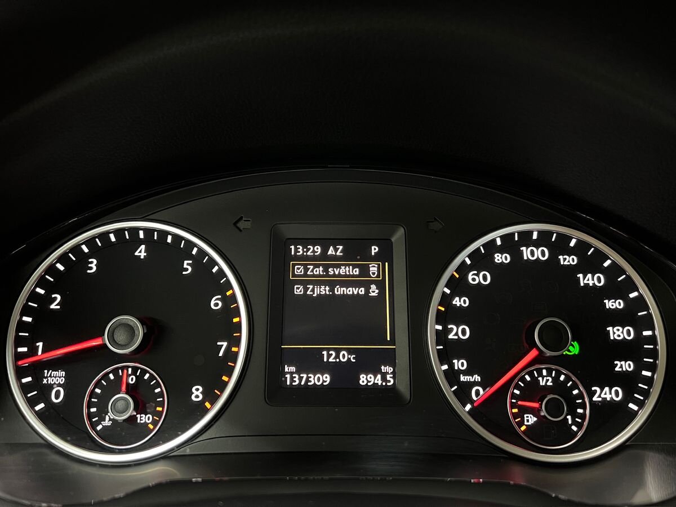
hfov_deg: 67.3
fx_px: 508
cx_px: 338
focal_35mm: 26
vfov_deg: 53.1
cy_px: 254
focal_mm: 5.7
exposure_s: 1/27
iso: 1000
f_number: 1.5
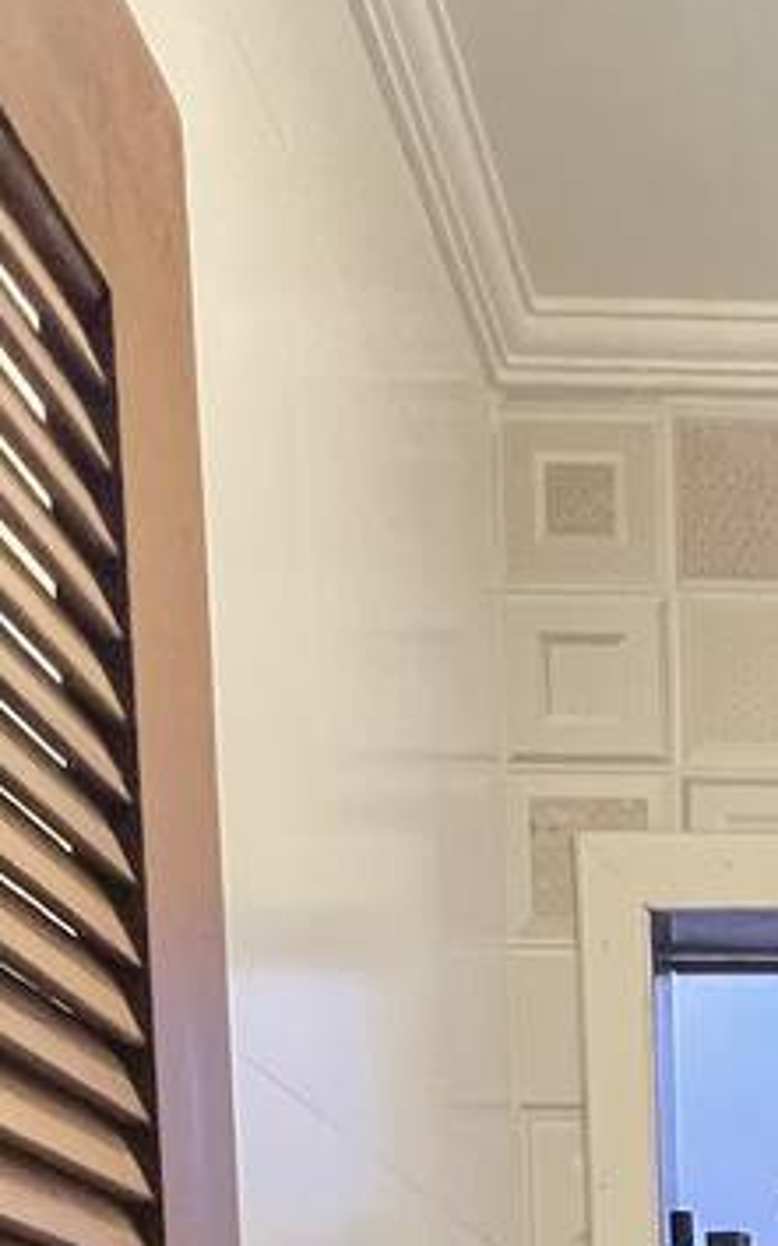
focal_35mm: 56
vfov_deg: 26.9
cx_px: 1014
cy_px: 1827
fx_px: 1901
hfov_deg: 21.0
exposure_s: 1/60
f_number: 1.8
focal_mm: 1.57
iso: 500
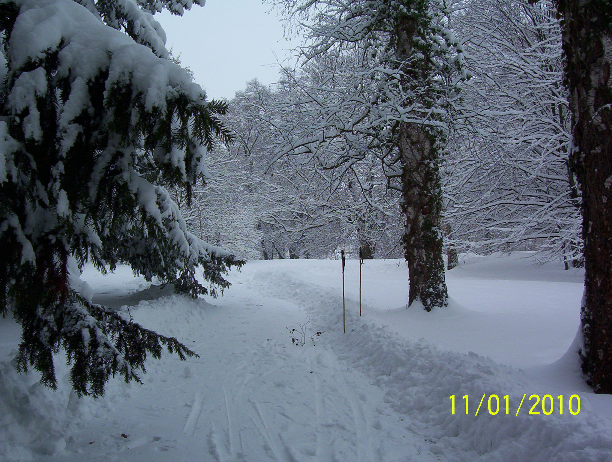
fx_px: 762
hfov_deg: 43.8
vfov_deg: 33.7
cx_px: 306
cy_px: 231
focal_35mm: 43
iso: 100
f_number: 5.17
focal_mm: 5.77
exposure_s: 1/296
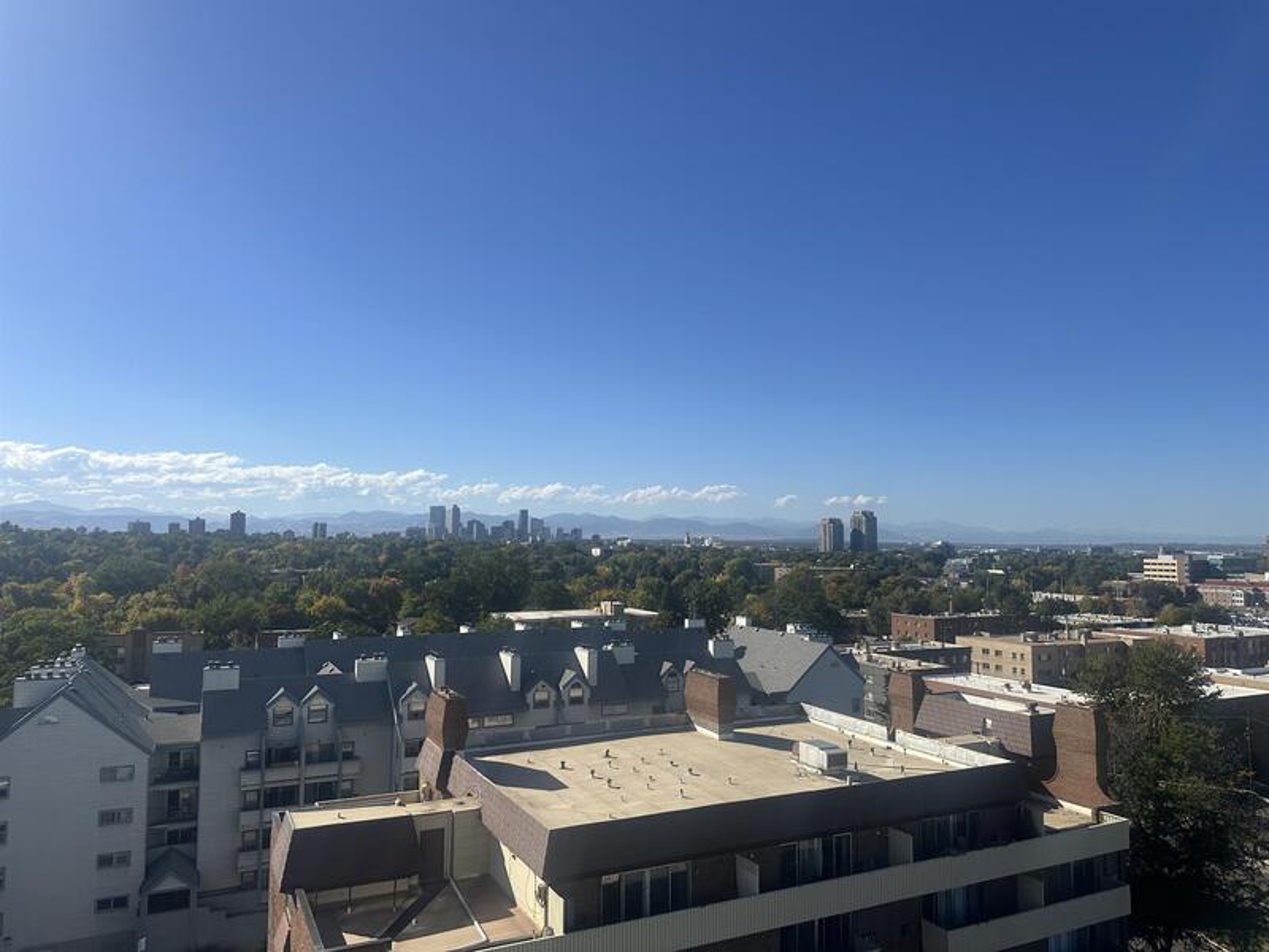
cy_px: 476
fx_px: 880
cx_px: 634
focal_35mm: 24
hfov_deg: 71.6
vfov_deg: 56.8
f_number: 1.78
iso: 80
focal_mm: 6.86
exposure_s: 1/7042
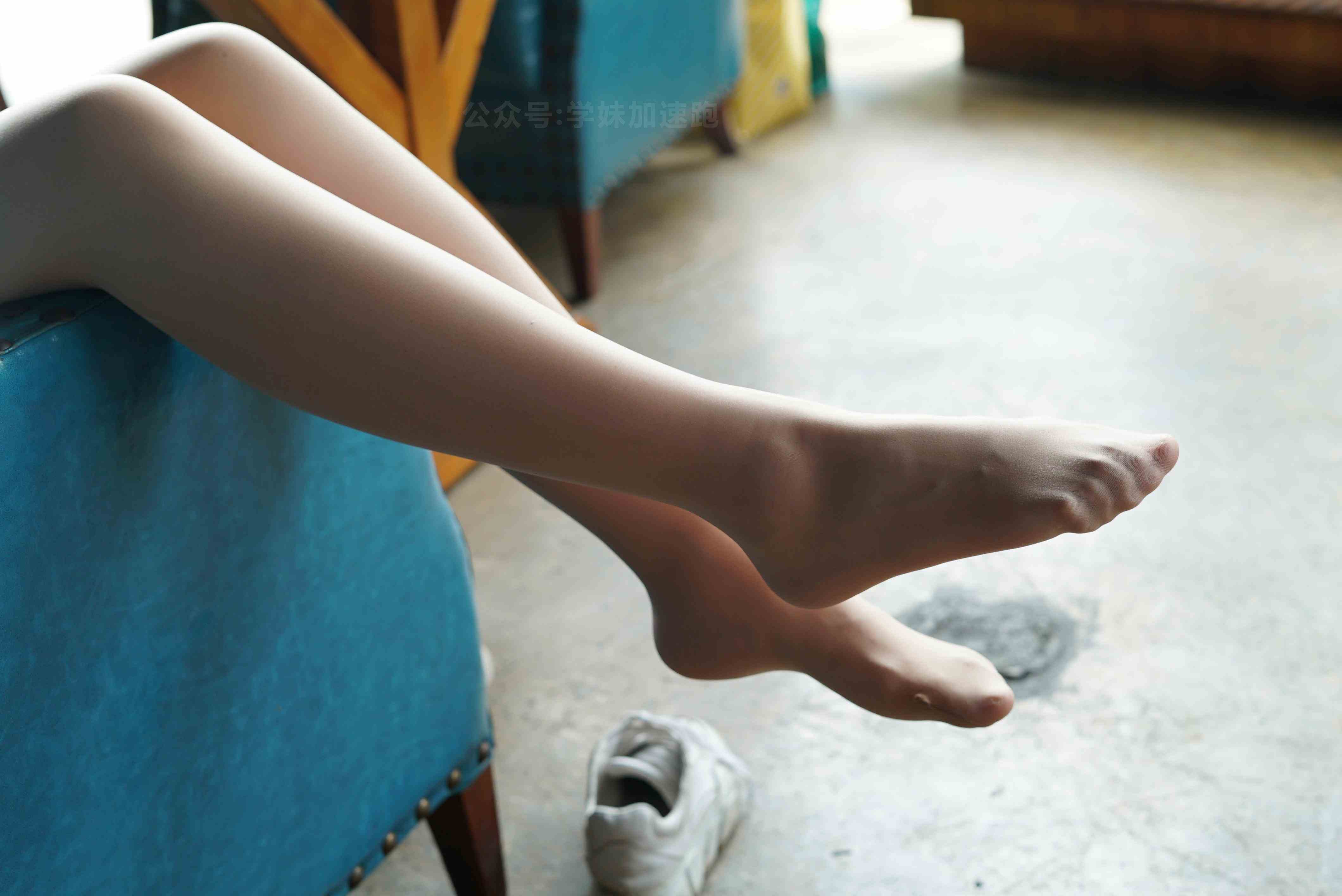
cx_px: 671
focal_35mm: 50
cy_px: 448
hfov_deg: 39.6
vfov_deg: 27.0
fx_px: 1865
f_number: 5
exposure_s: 1/60
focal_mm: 50
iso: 250
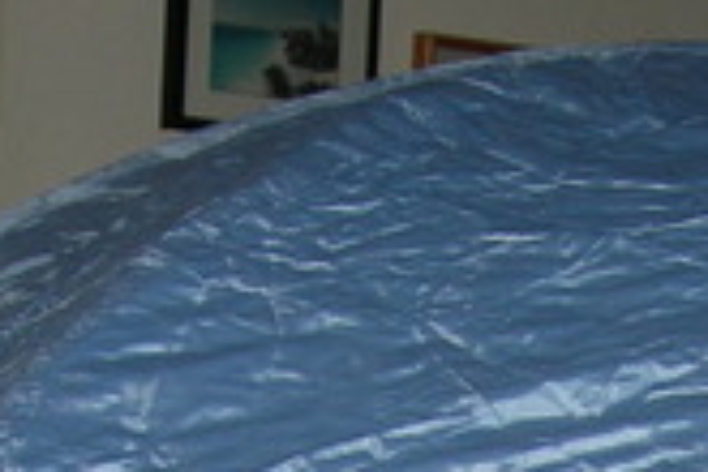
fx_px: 3776
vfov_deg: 6.7
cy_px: 1176
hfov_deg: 10.6
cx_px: 717
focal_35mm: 192
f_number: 2.8
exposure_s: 1/60.1
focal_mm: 7.8
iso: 50
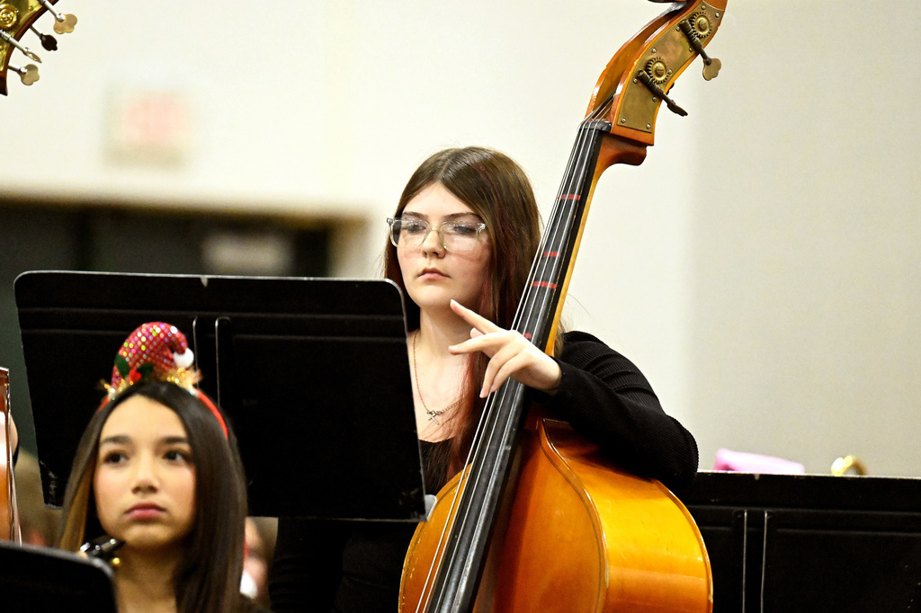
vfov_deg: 4.6
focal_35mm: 300
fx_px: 7672
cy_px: 306
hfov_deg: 6.9
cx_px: 460
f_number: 2.8
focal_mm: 200
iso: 10000
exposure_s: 1/800
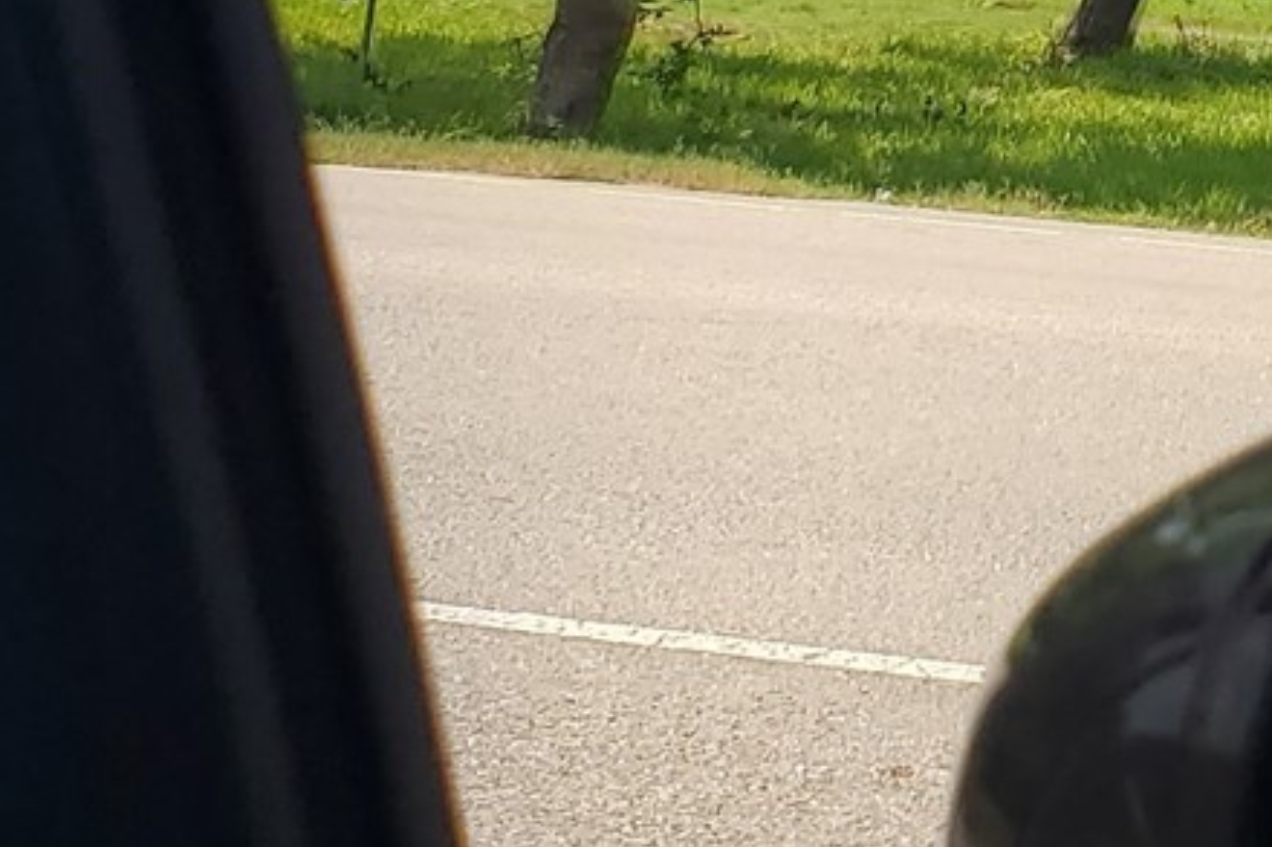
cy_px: -191
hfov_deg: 15.9
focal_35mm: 126
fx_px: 4450
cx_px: 1356
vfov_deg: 10.7
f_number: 2.4
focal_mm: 4.3
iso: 50
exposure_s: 1/1803
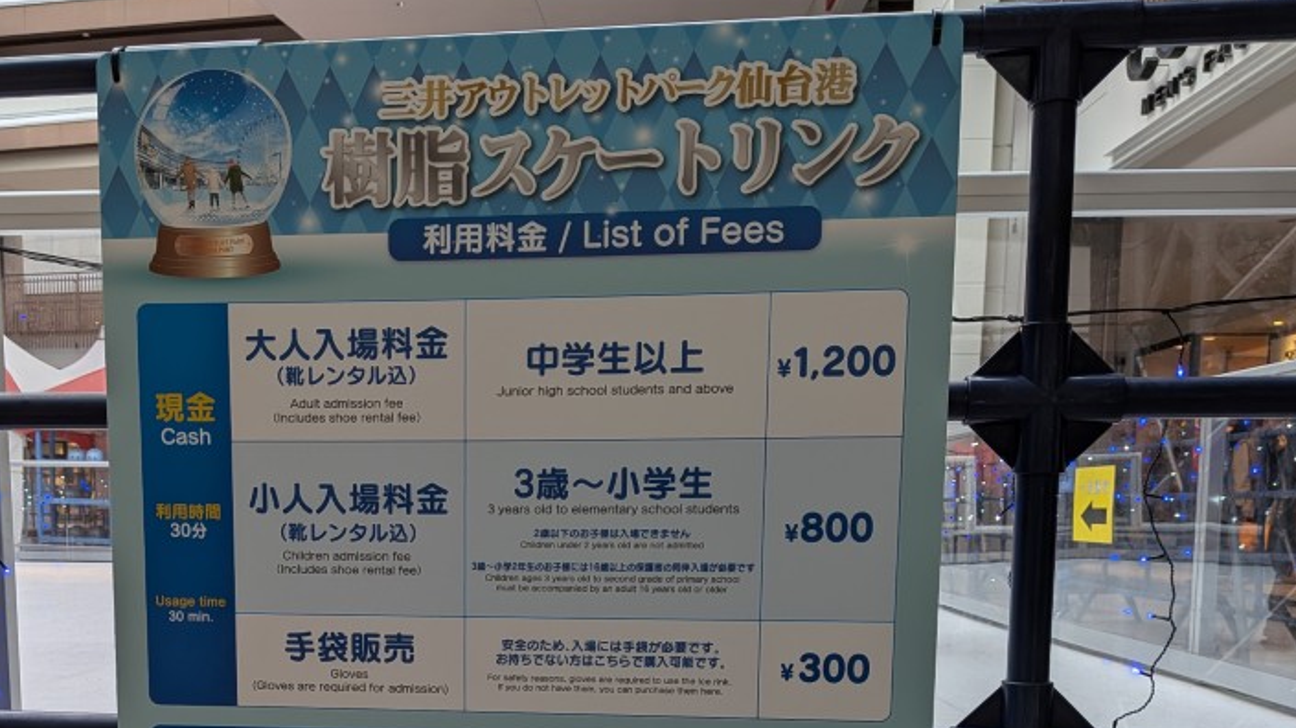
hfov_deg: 52.4
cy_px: 678
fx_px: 1305
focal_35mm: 38
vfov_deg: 29.6
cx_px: 515
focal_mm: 4.53
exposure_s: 1/131
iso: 20
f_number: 1.7
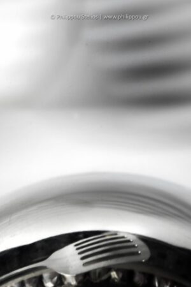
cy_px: 144
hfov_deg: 22.6
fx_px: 477
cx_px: 96
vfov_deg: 33.4
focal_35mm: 60
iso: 2500
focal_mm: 60
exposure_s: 1/60
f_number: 10
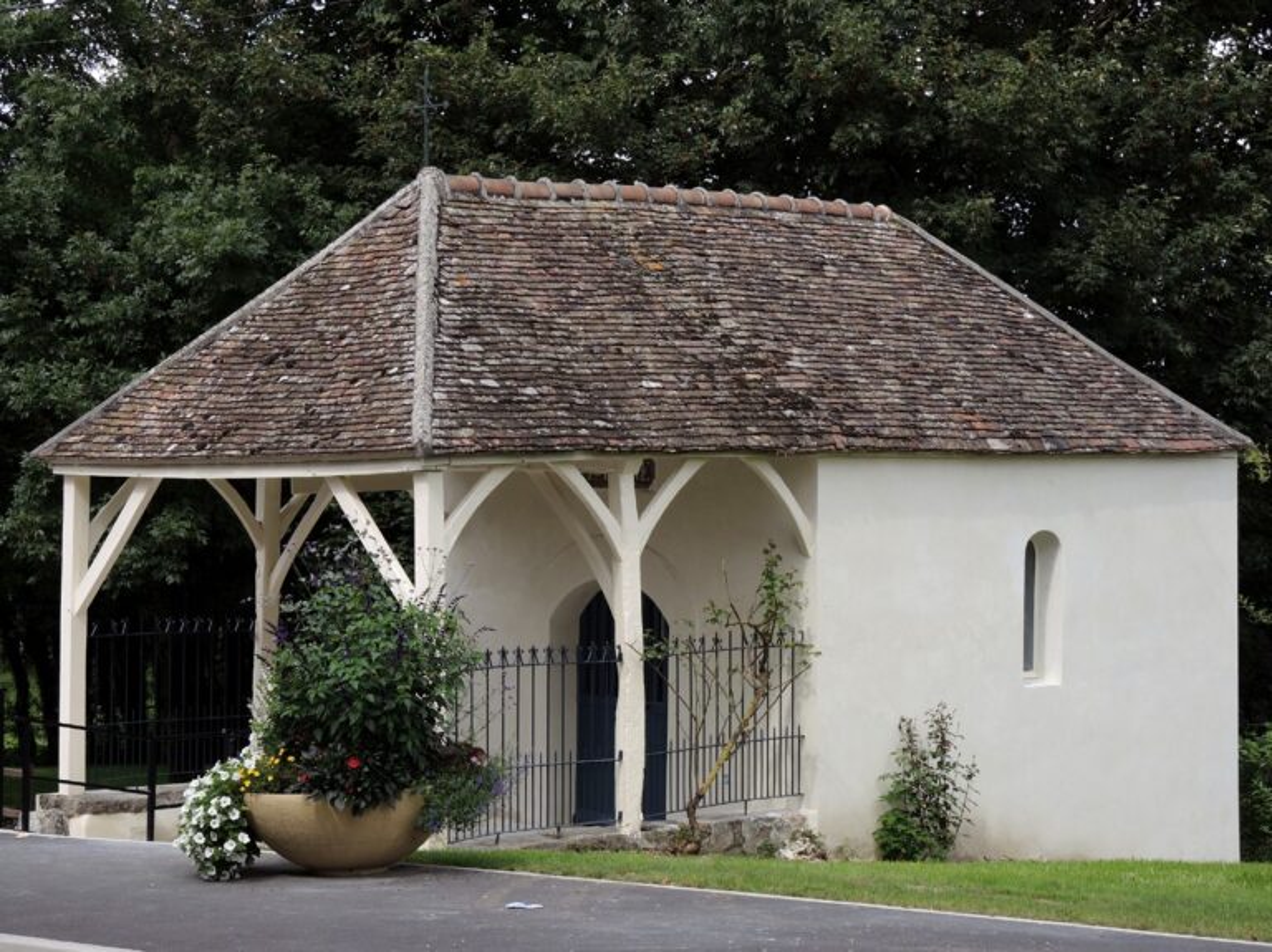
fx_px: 2130
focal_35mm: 58
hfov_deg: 33.3
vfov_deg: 25.2
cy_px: 476
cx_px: 636
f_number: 2.8
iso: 80
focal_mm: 12.5
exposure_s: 1/500
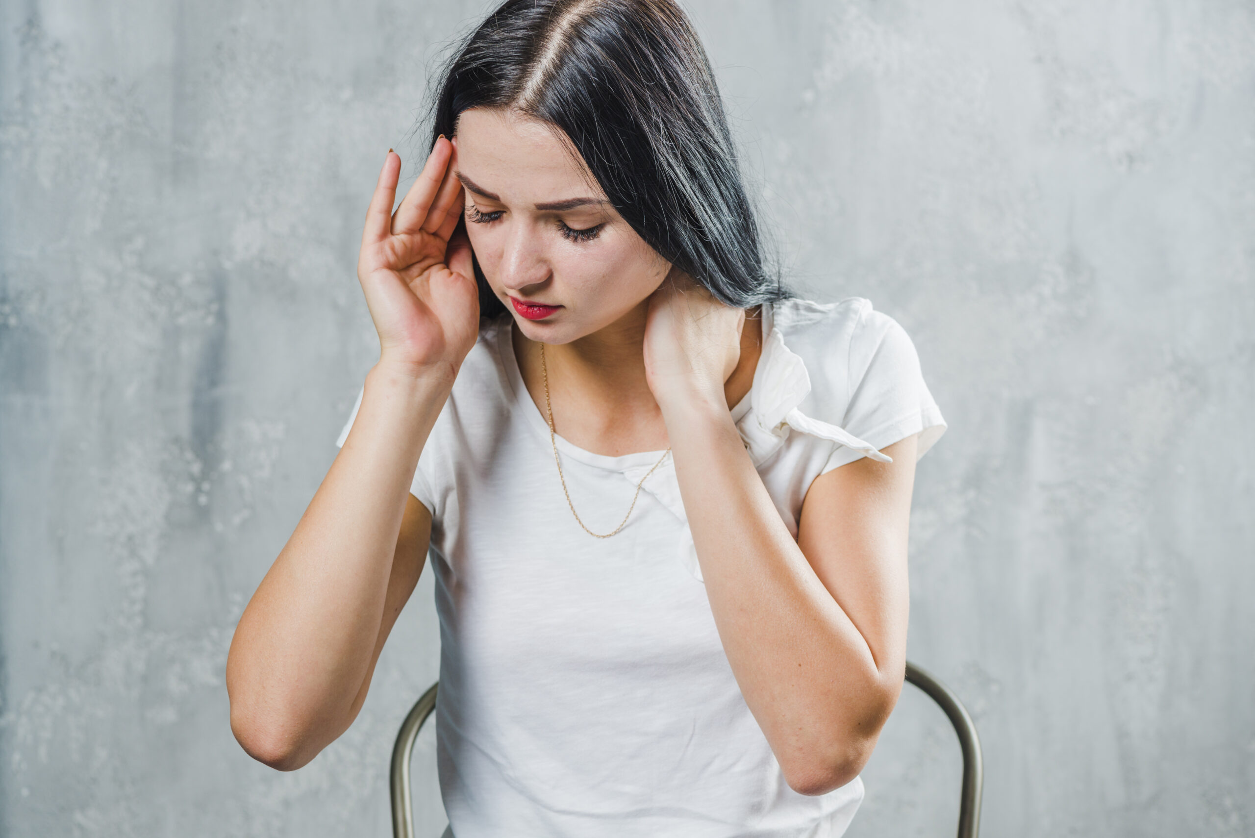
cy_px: 419
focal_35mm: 105
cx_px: 628
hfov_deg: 19.4
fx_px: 3662
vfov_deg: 13.1
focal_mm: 105
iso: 160
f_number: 7.1
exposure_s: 1/160
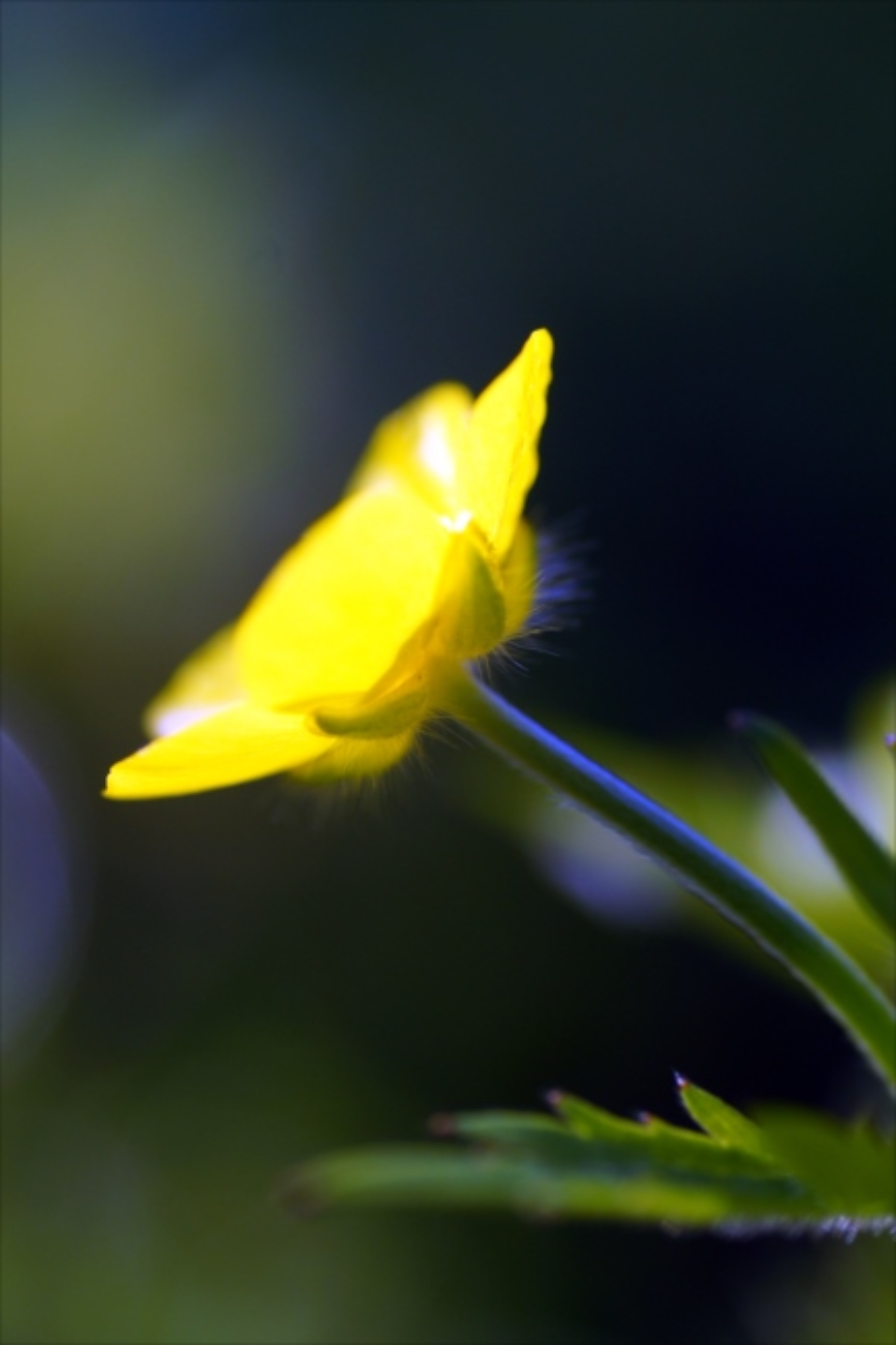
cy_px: 672
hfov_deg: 10.2
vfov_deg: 15.2
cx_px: 448
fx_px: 5042
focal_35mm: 135
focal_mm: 90
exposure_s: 1/1600
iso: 200
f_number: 2.8
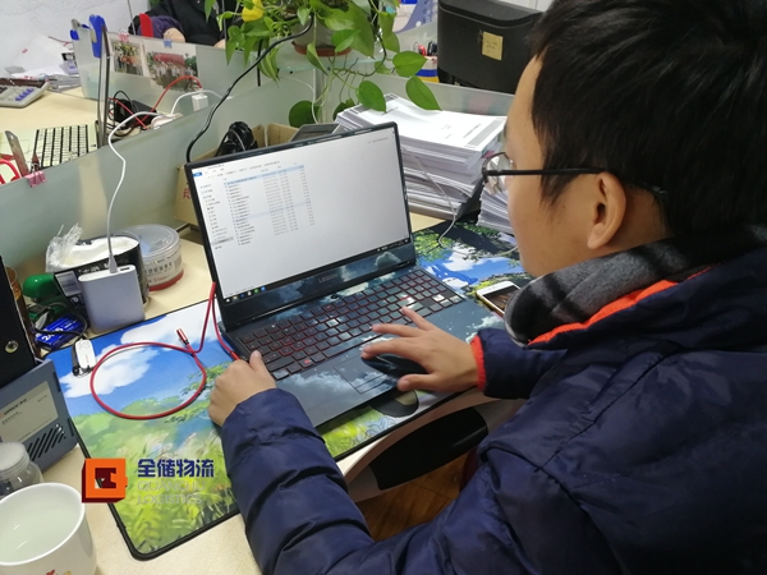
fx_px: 598
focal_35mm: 27
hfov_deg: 65.3
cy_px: 288
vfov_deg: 51.4
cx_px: 384
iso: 160
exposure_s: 1/33.3
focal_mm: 3.95
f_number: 2.2
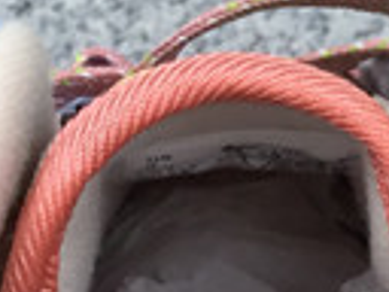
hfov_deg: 8.7
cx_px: 690
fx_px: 2450
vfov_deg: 6.5
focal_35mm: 218
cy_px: 674
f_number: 2.4
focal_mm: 3.3
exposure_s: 1/353
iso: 25
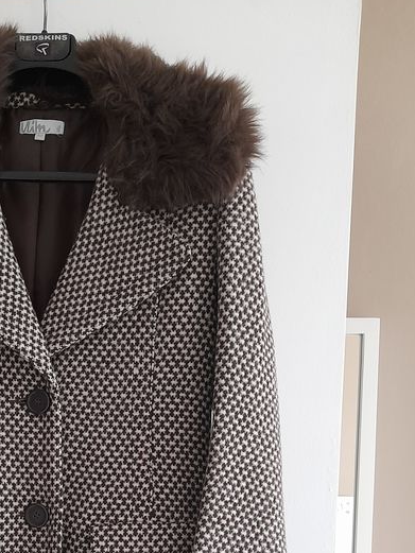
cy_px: 521
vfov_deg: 36.6
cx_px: 56
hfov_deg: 29.3
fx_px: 767
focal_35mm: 48
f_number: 2
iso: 320
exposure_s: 1/50
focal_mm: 4.6
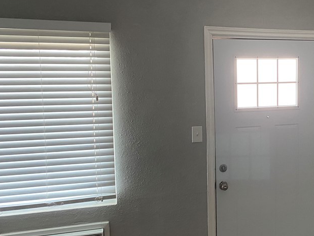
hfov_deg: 41.8
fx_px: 390
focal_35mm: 43
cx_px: 255
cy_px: 123
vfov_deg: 33.6
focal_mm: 4.25
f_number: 1.8
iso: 200
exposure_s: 1/60
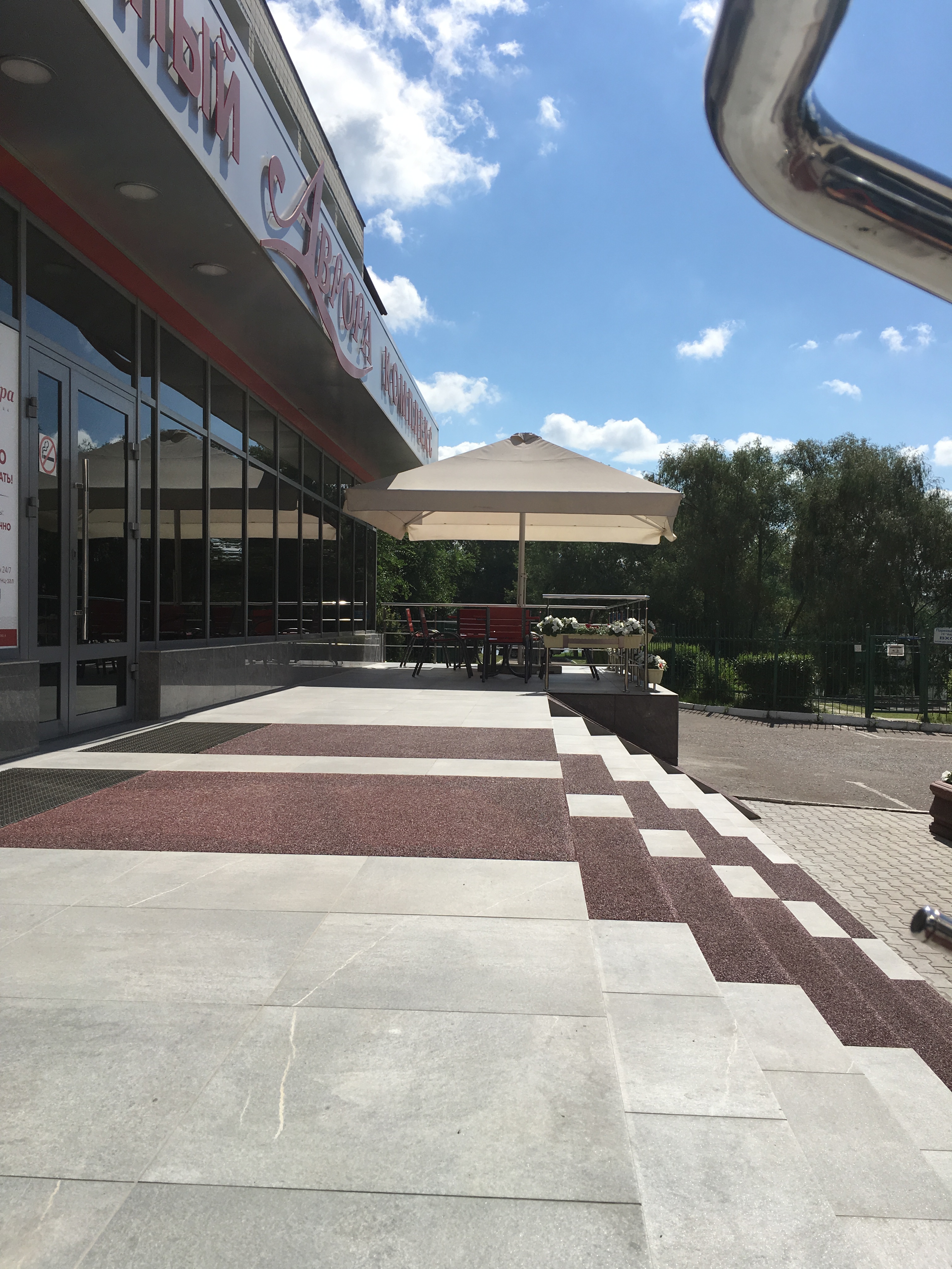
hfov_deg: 48.2
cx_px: 476
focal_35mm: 29
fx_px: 1063
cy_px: 634
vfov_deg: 61.7
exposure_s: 1/3344
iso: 25
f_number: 2.2
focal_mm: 4.15
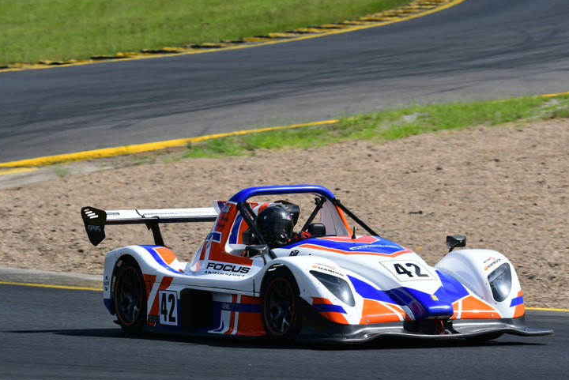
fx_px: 9489
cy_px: 196
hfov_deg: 3.4
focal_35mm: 600
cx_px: 308
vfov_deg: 2.3
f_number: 11
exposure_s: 1/640
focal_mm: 360
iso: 320
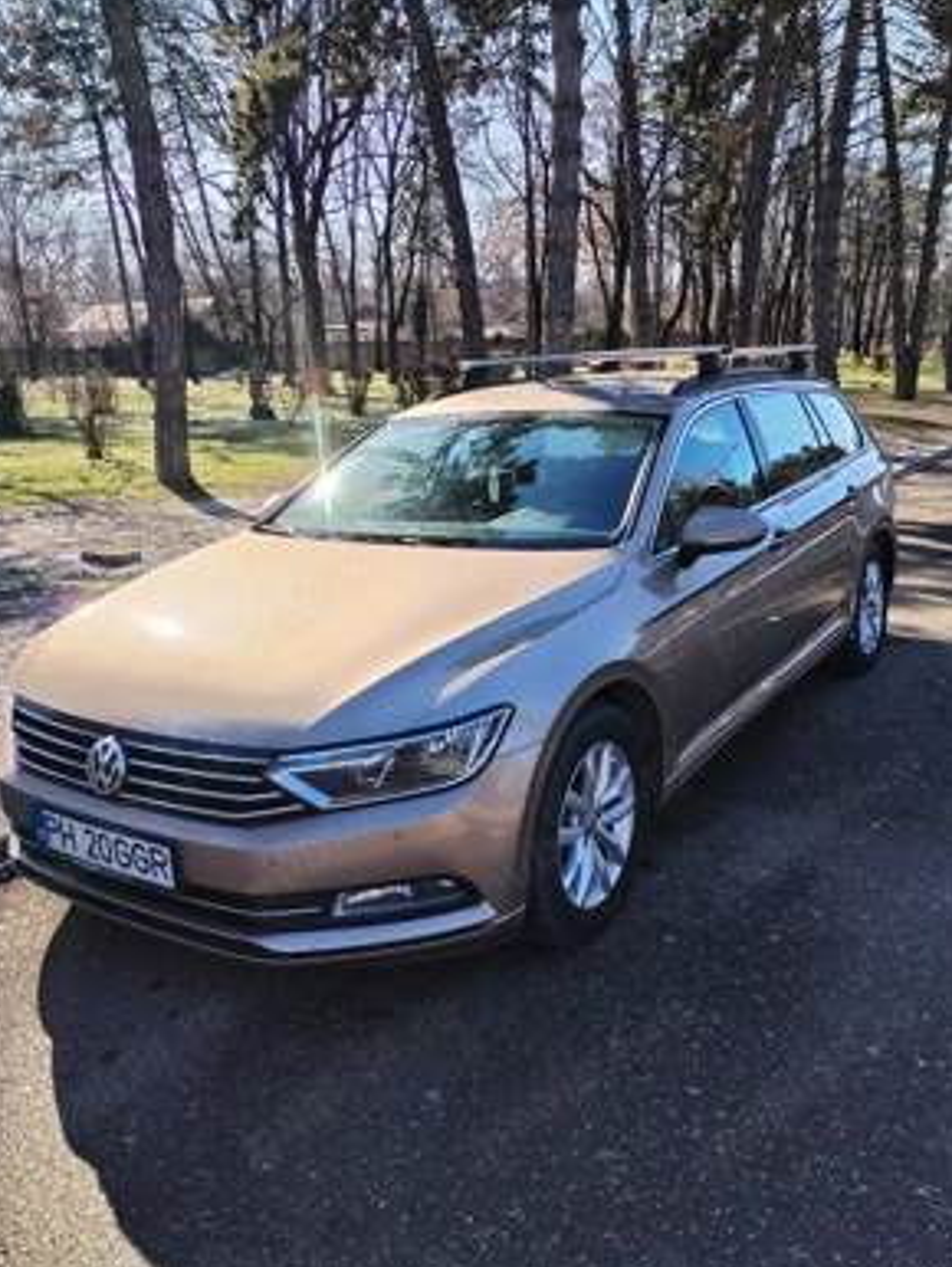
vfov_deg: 61.6
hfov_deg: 48.3
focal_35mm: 29
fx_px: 1062
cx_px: 466
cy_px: 630
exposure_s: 1/720
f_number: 1.8
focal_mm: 4.75
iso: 100
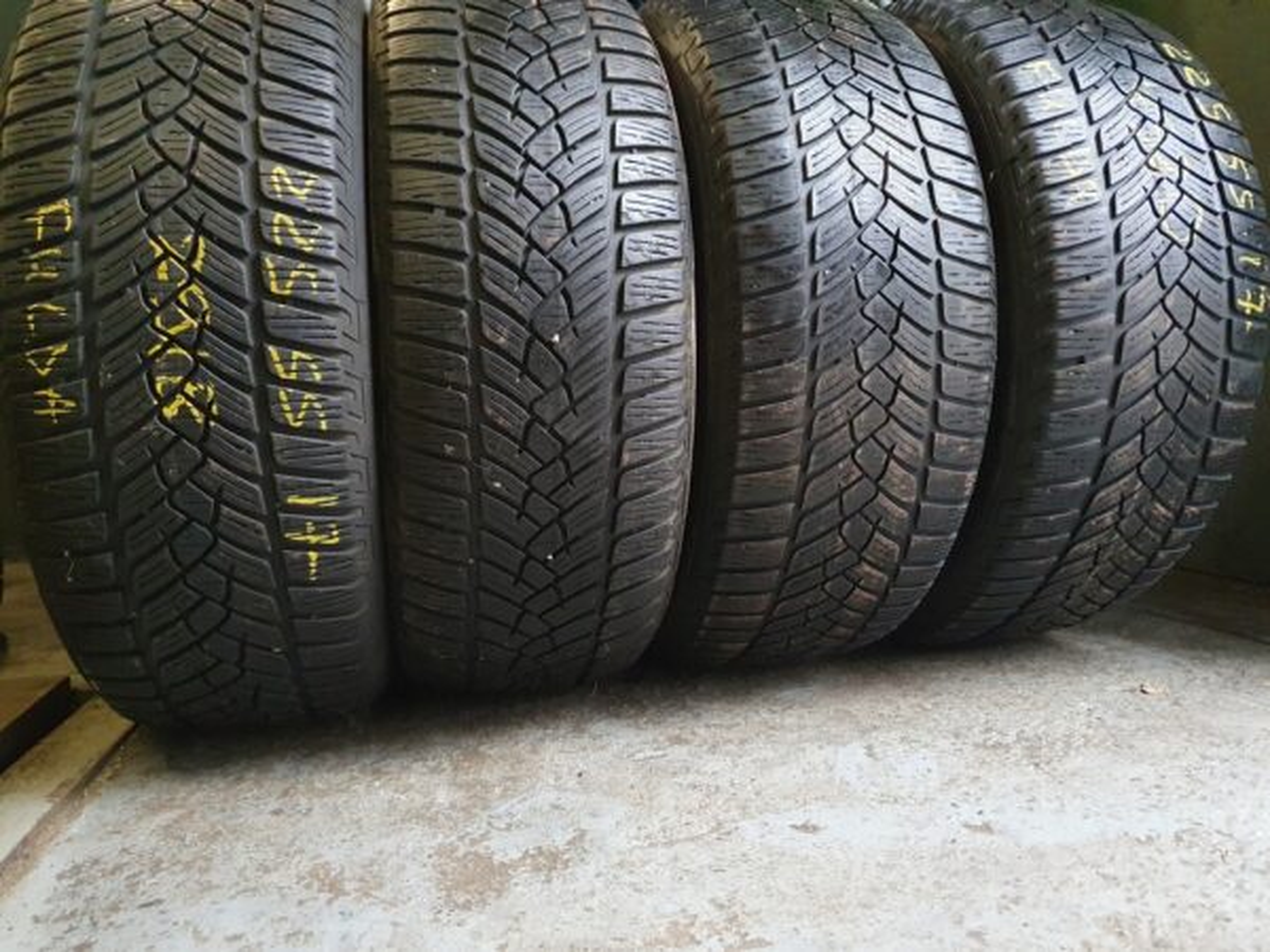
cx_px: 635
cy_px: 476
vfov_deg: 53.1
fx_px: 954
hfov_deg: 67.3
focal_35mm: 26
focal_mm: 4.32
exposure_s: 1/50
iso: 800
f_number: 1.5
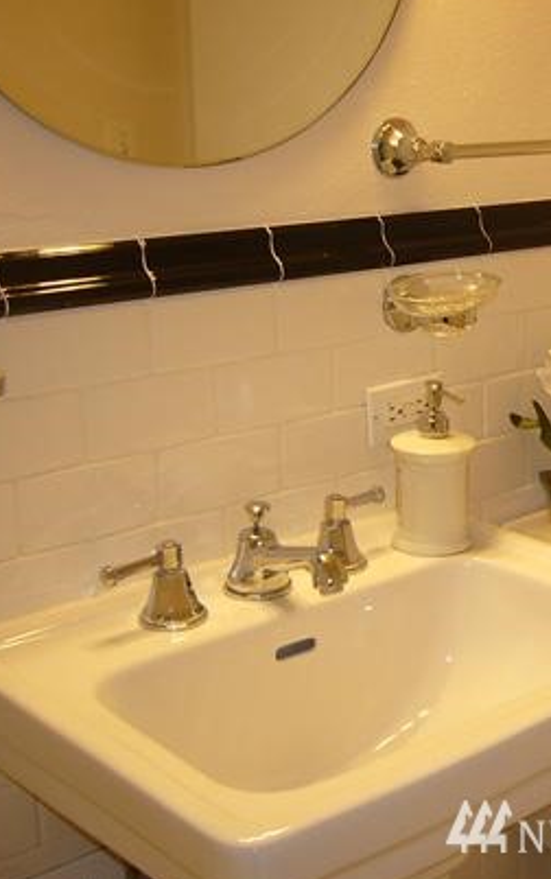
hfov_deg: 21.2
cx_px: 568
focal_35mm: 59
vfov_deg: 34.5
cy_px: 385
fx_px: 1415
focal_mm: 5.8
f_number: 2.8
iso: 100
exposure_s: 1/30
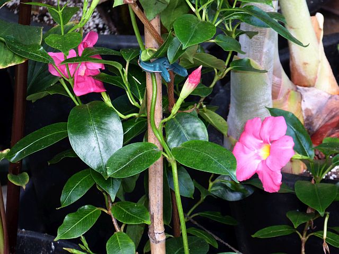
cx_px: 170
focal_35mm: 191
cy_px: 127
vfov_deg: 7.8
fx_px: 1870
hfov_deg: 10.4
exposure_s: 1/60
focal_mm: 30.9
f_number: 5.6
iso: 640
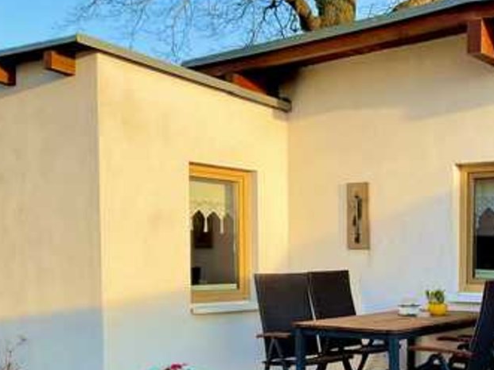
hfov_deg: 32.4
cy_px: 315
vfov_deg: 25.5
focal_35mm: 56
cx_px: 457
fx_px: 799
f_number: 1.8
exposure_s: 1/229
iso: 16
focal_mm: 3
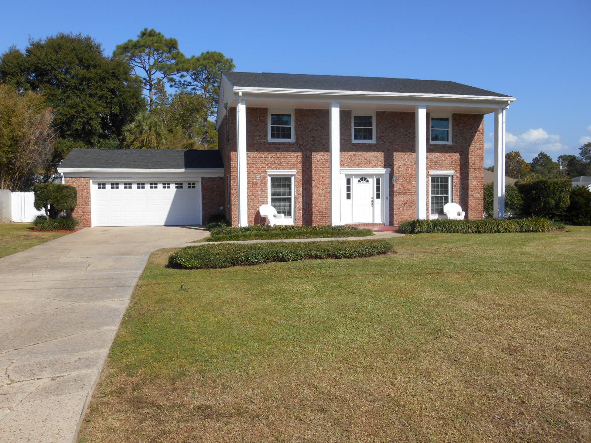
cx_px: 296
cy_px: 222
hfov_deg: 58.4
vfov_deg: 45.4
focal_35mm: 31
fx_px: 529
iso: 80
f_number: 3.6
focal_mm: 5.5
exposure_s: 1/1000
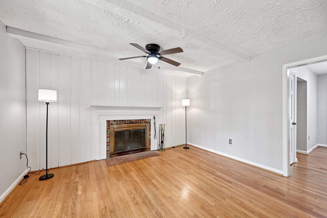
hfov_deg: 104.3
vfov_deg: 81.2
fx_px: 127
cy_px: 109
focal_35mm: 14
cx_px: 164
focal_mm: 14
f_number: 8
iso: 360
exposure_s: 1/15
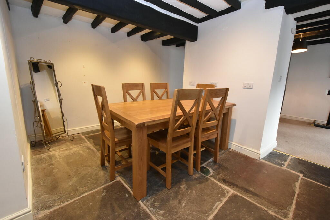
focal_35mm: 15
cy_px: 110
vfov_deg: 77.3
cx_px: 165
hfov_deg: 100.4
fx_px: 138
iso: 1400
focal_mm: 10
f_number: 4
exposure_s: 1/60
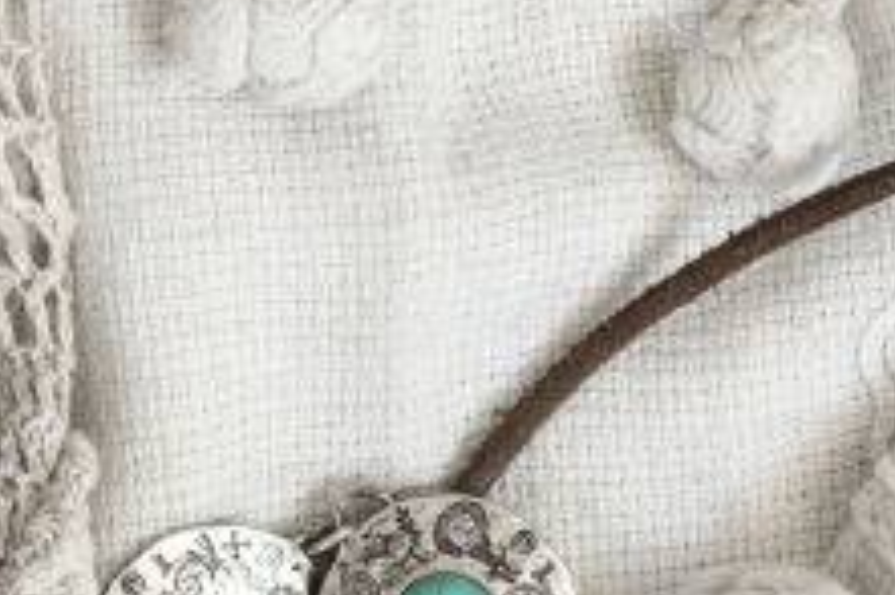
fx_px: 10980
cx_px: 296
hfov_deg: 4.7
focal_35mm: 442
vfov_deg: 3.1
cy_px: 219
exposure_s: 1/1.43
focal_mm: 50
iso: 200
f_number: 8
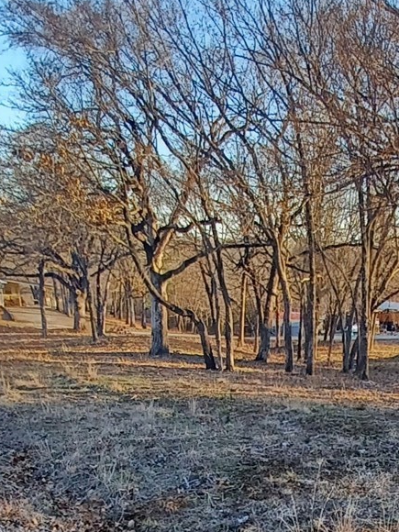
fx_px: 661
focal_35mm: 43
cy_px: 578
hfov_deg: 32.3
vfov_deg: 37.2
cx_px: 340
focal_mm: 1.42
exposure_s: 1/220
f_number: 2.2
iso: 40
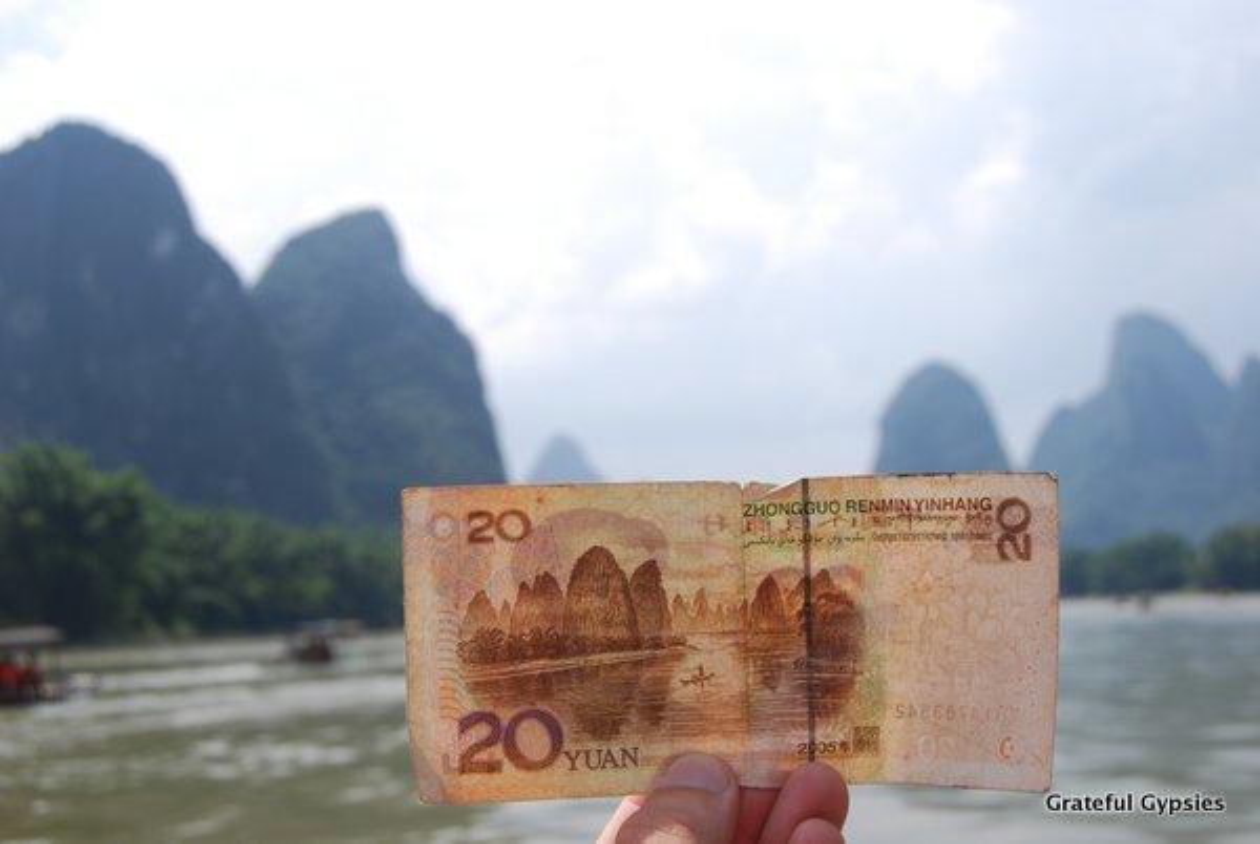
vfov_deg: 32.0
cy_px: 422
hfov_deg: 46.3
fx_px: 1472
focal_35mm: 42
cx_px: 630
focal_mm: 28
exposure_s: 1/320
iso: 100
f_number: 9
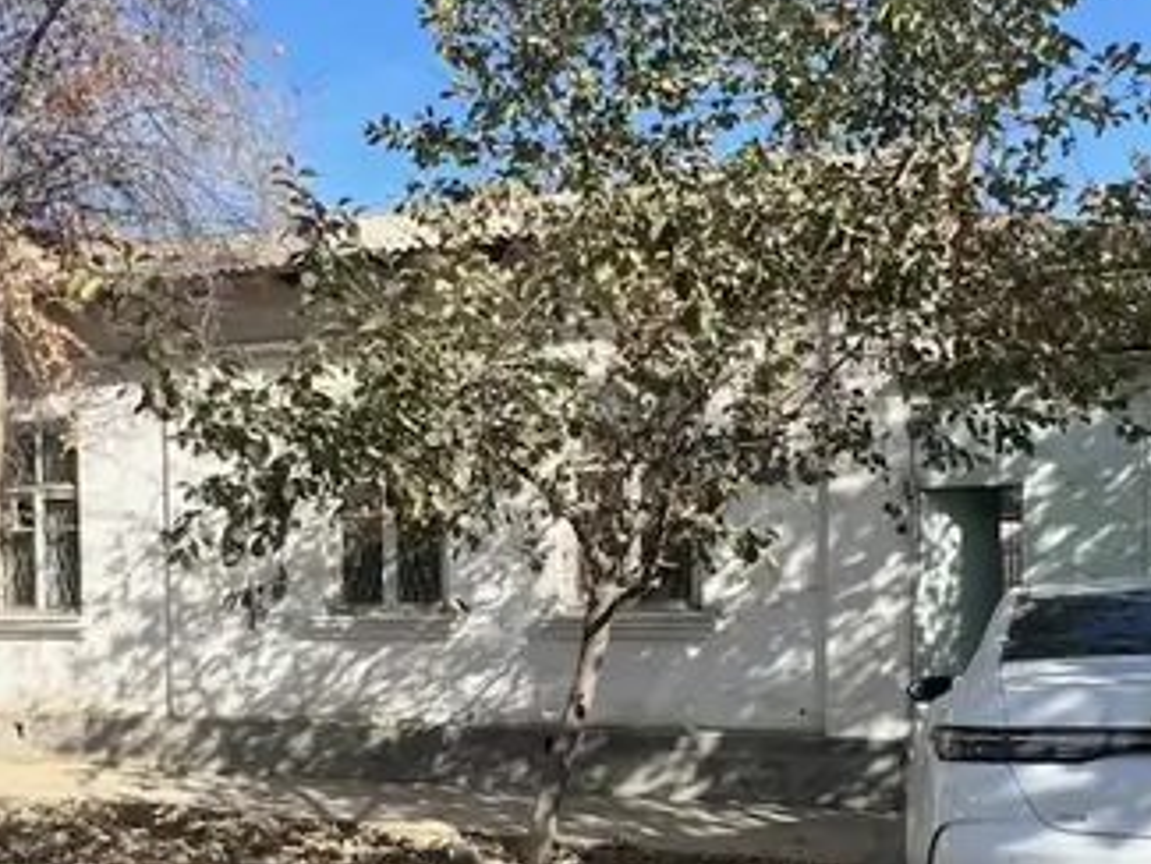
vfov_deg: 38.8
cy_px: 629
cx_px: 506
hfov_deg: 51.2
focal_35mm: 36
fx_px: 1197
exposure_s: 1/951
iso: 32
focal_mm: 1.57
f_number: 1.8
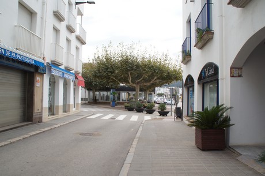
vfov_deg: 47.8
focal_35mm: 27
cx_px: 132
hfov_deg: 67.5
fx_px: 198
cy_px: 88
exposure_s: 1/125
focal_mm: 18
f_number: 7.1
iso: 100
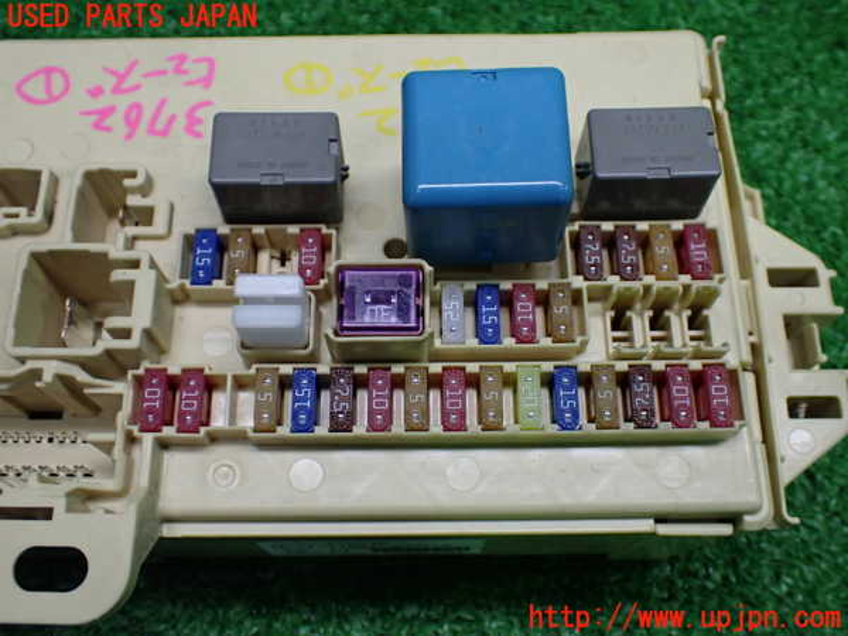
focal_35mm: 36
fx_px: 882
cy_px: 318
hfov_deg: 51.4
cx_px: 424
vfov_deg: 39.7
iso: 400
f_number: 2.5
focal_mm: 6.37
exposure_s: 1/160
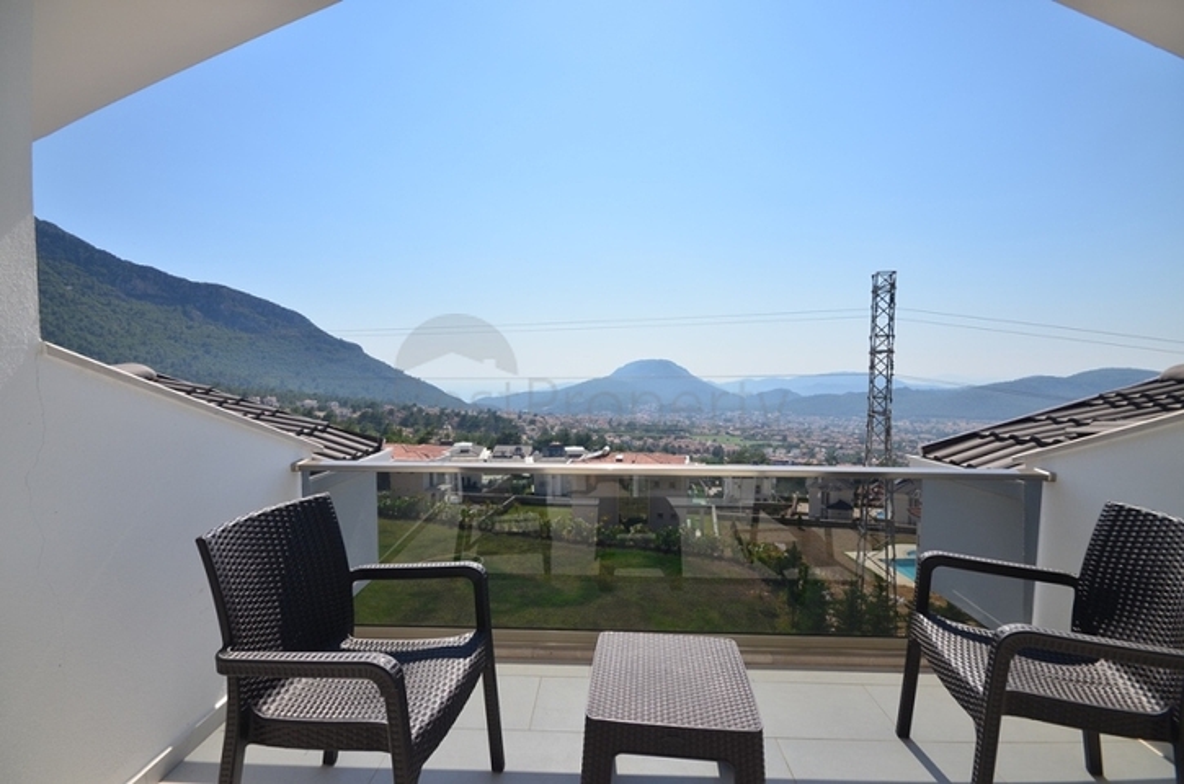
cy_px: 392
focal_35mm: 15
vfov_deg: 77.1
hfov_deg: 100.5
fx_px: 492
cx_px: 592
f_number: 11
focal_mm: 10
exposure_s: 1/400
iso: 200
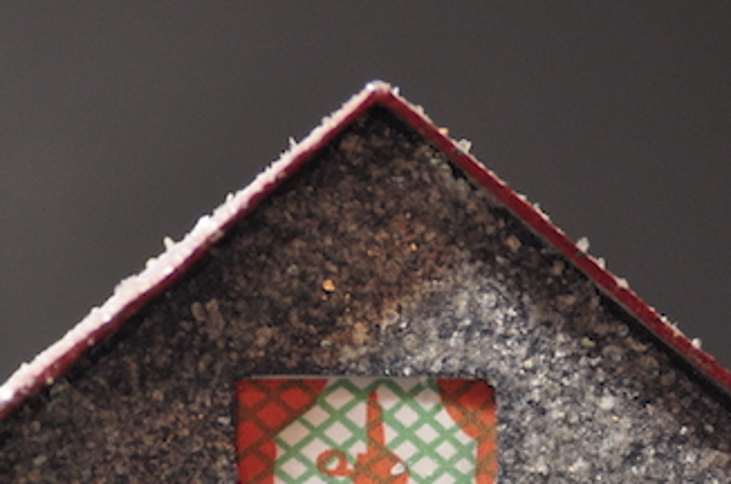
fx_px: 3729
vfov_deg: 7.4
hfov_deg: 11.2
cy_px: 575
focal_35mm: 184
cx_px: 354
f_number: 4
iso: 640
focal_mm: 50
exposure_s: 1/40
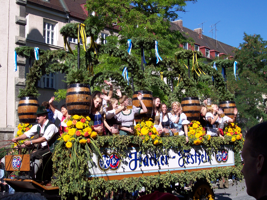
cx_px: 134
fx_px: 393
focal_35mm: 51
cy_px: 100
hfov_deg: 37.5
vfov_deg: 28.5
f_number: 5.6
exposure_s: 1/500
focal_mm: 10.7
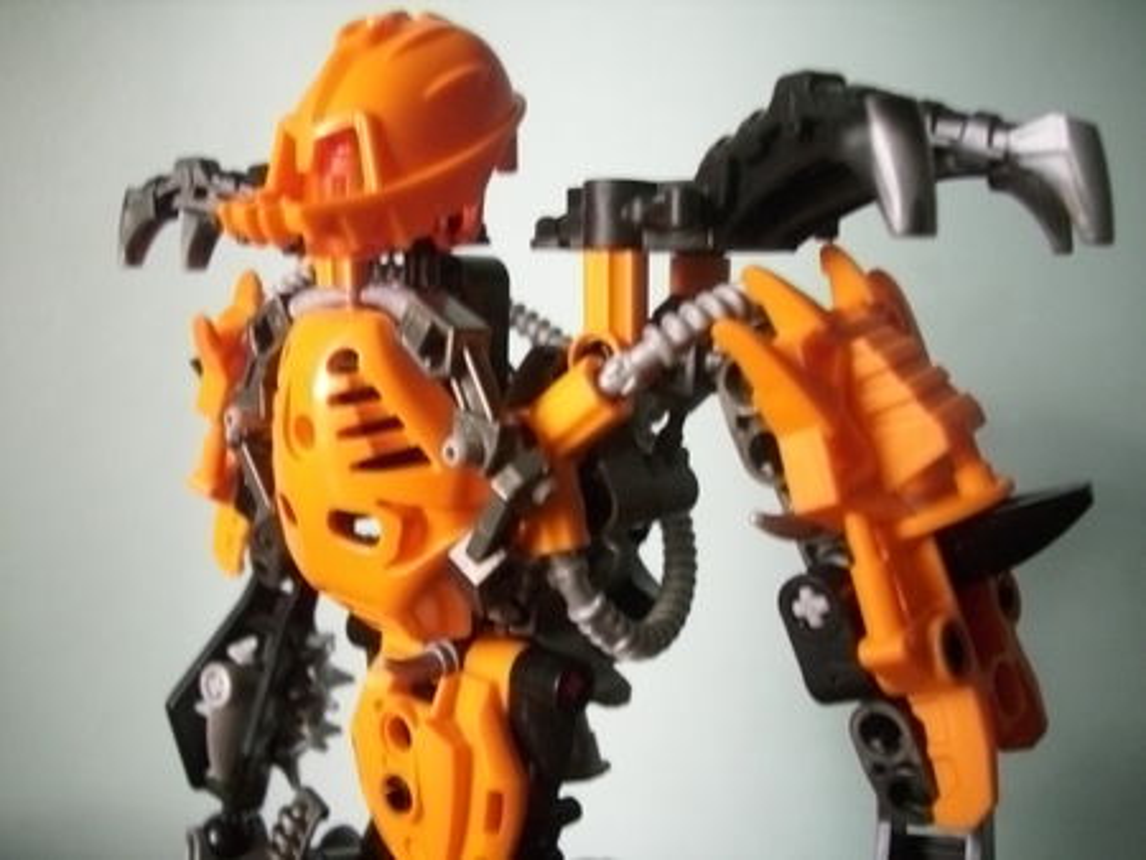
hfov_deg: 58.3
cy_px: 430
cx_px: 573
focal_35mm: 31
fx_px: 1027
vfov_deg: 45.5
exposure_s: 1/15
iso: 400
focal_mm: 6.2
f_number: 2.8
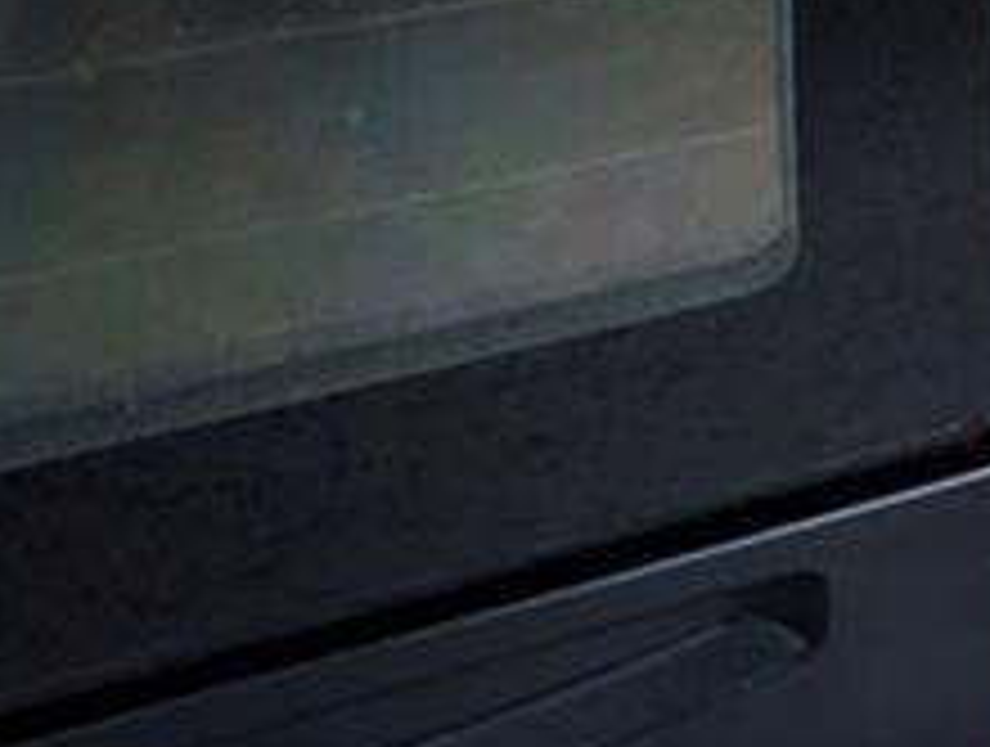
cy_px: -855
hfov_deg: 12.6
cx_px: 2754
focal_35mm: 87
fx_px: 2494
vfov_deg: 13.8
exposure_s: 1/120
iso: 76
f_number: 1.7
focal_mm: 2.02
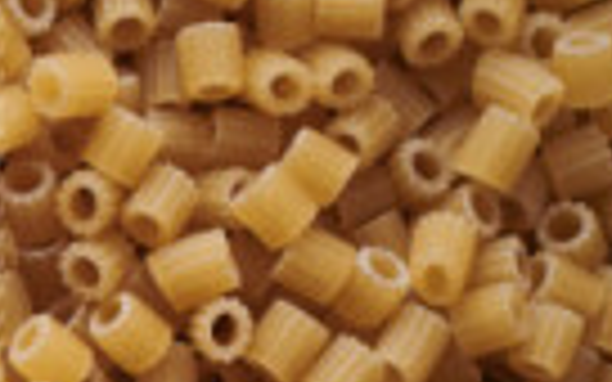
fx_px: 5004
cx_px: -1120
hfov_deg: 6.5
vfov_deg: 4.3
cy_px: 791
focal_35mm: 300
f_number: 8
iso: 160
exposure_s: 1/100
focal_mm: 50
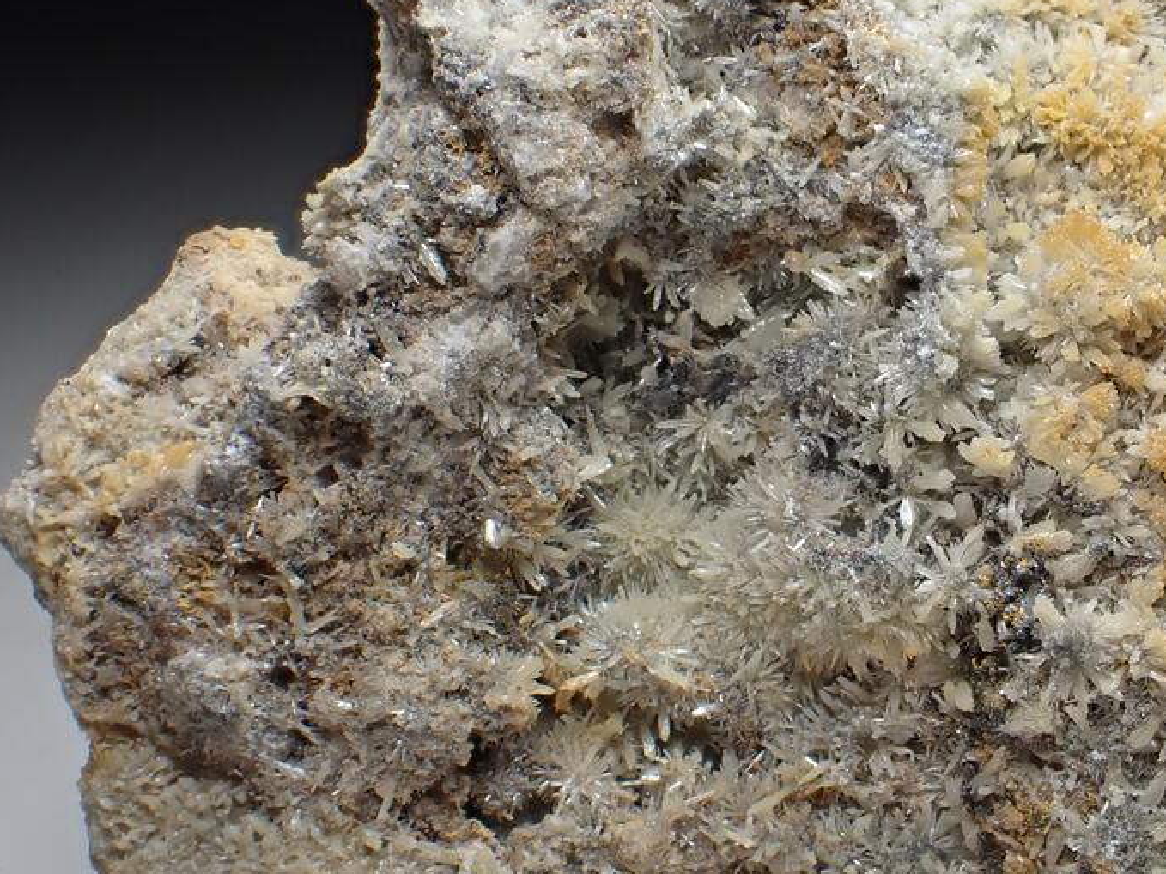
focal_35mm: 70
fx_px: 2357
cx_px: 864
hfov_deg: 27.4
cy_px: 319
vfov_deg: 21.0
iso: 100
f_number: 3.5
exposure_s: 1/250
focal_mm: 6.83
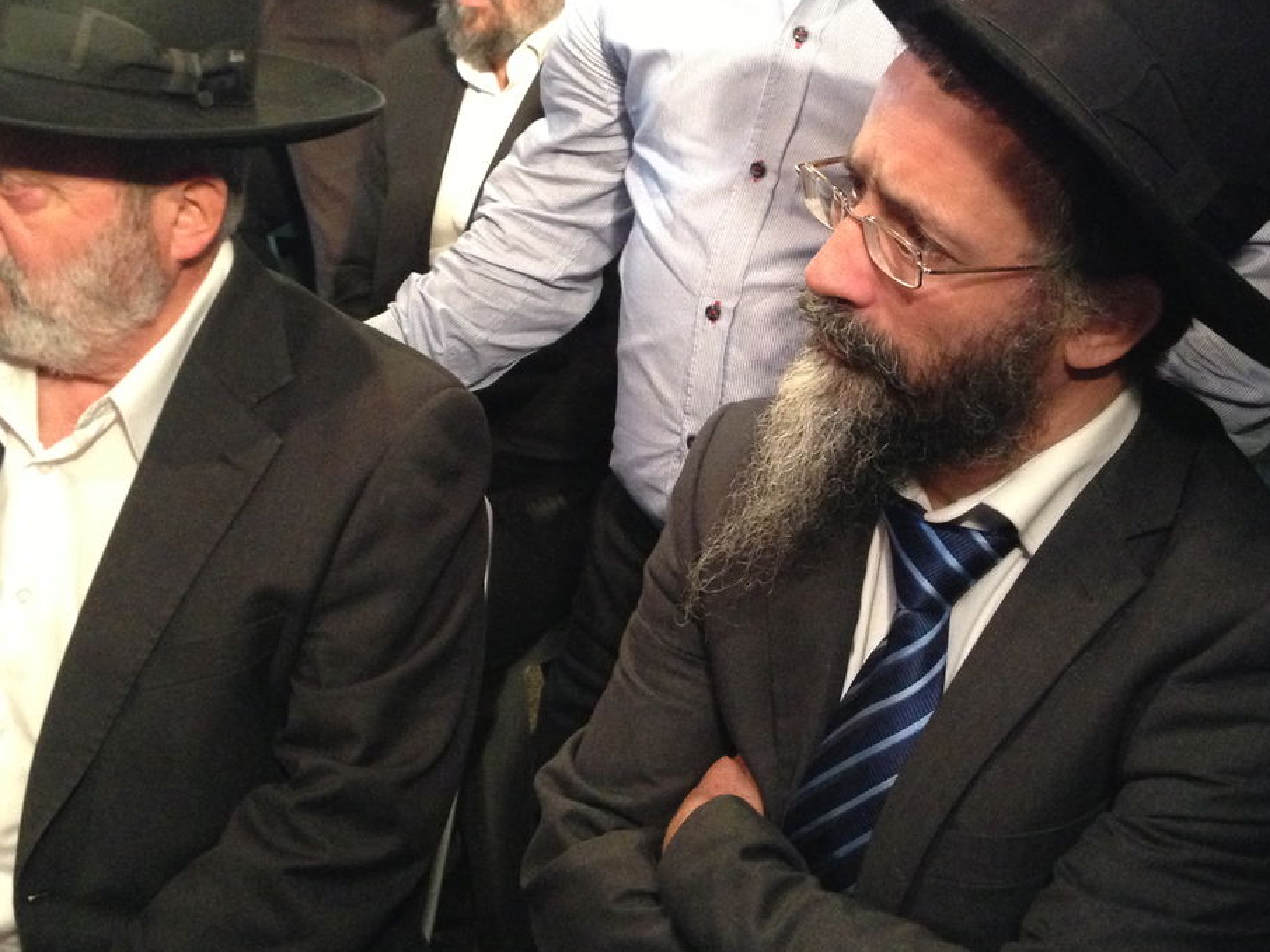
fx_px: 1871
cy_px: 426
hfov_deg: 37.4
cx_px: 722
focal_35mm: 51
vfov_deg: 28.5
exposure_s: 1/15
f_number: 2.4
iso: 500
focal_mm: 4.13
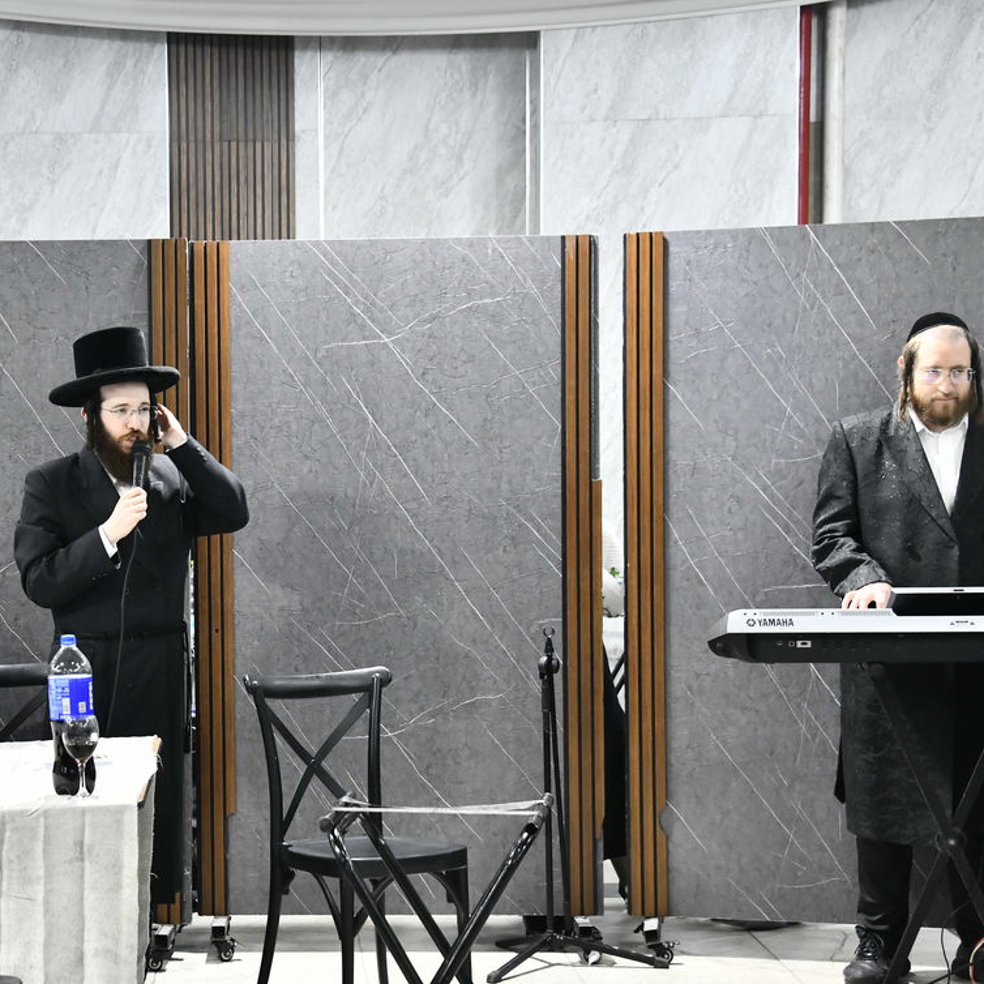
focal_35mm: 82
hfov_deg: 20.9
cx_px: 223
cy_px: 540
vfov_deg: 21.1
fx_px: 2637
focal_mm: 52
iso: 2000
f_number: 5.6
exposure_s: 1/160
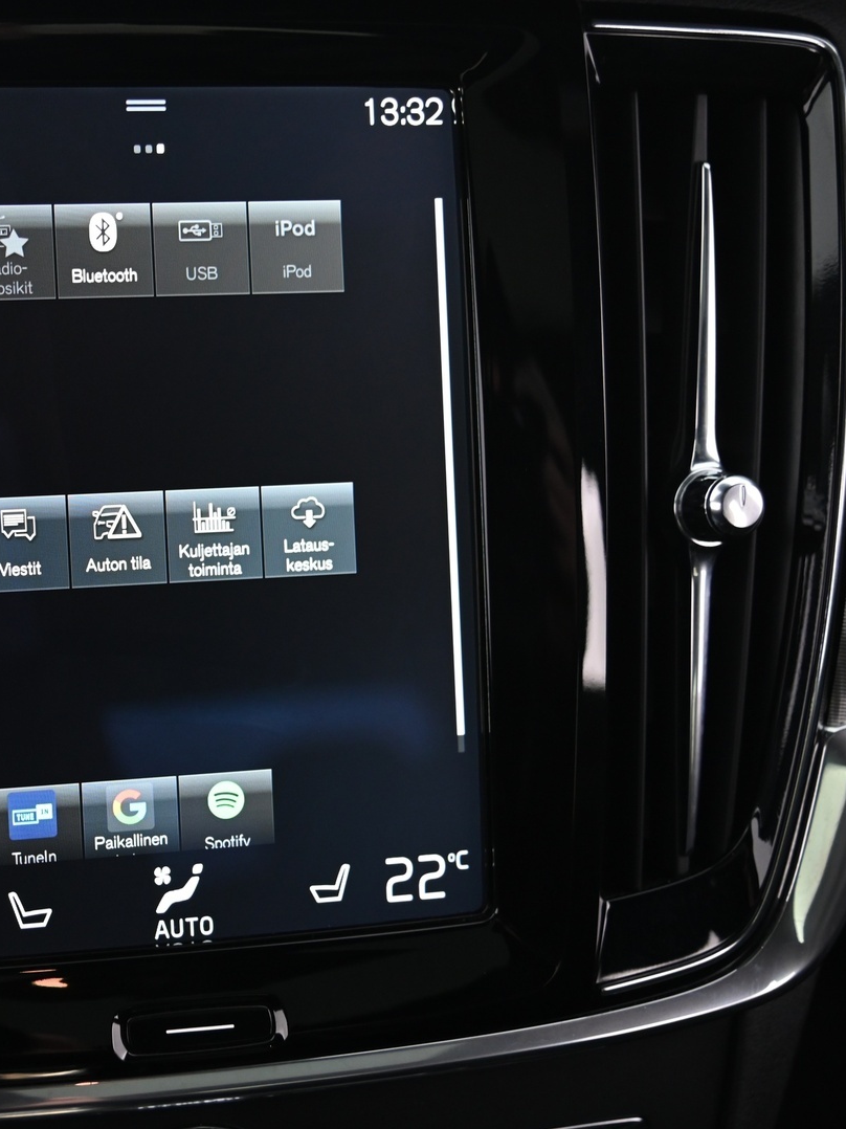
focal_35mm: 55
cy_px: 564
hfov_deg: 25.7
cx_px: 83
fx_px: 1793
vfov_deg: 34.9
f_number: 4
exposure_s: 1/20
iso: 2000
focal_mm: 38
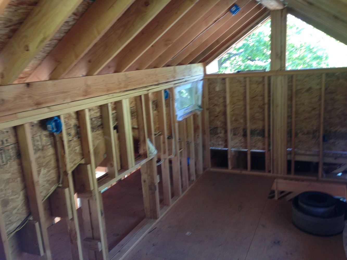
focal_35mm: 33
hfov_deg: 55.3
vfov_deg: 43.0
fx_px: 331
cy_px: 130
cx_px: 174
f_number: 2.4
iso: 100
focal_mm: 4.12
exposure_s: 1/20
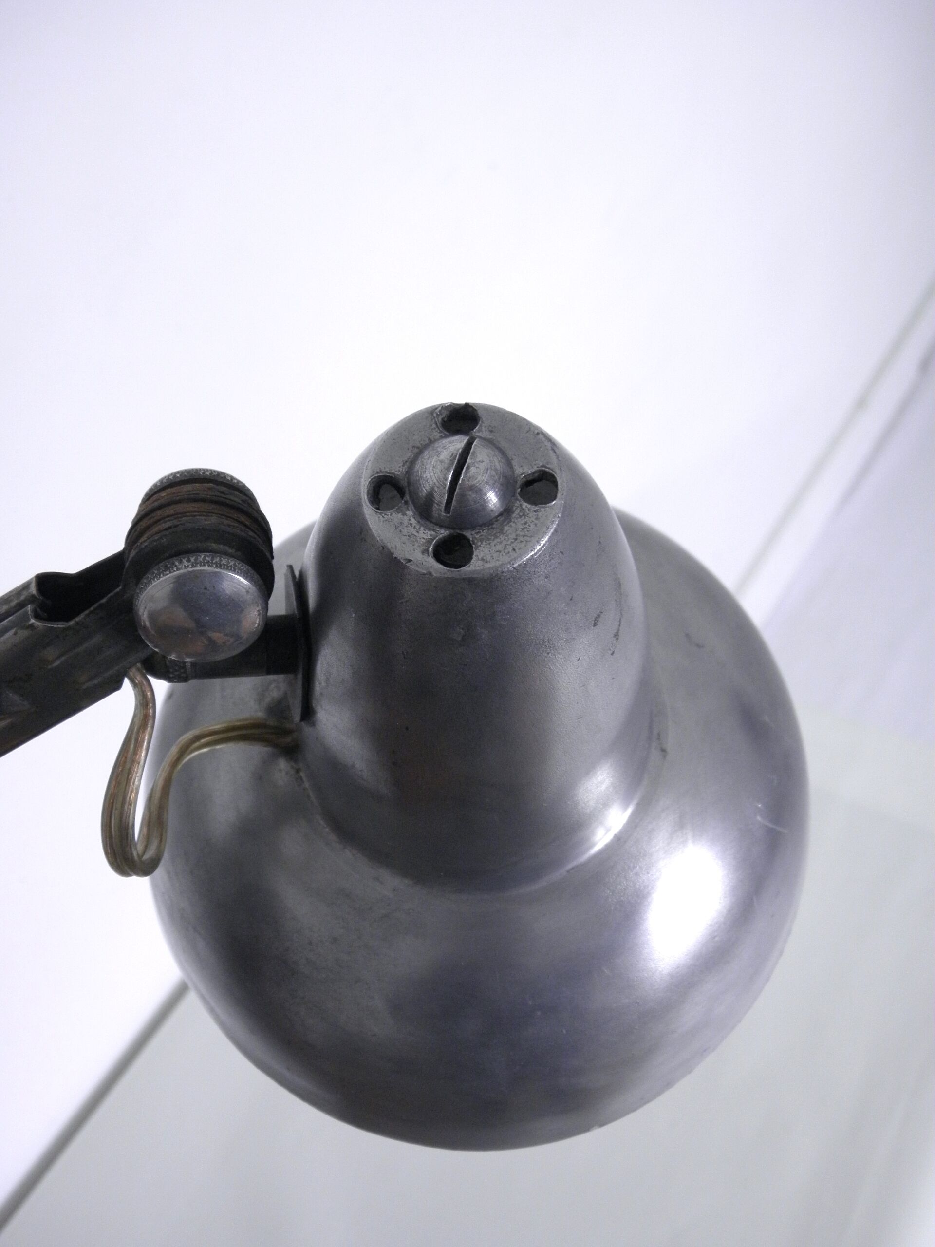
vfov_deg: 47.9
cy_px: 624
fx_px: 1405
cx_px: 468
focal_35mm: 39
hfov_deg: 36.8
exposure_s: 1/30
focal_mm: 7.1
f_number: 3.8
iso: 200
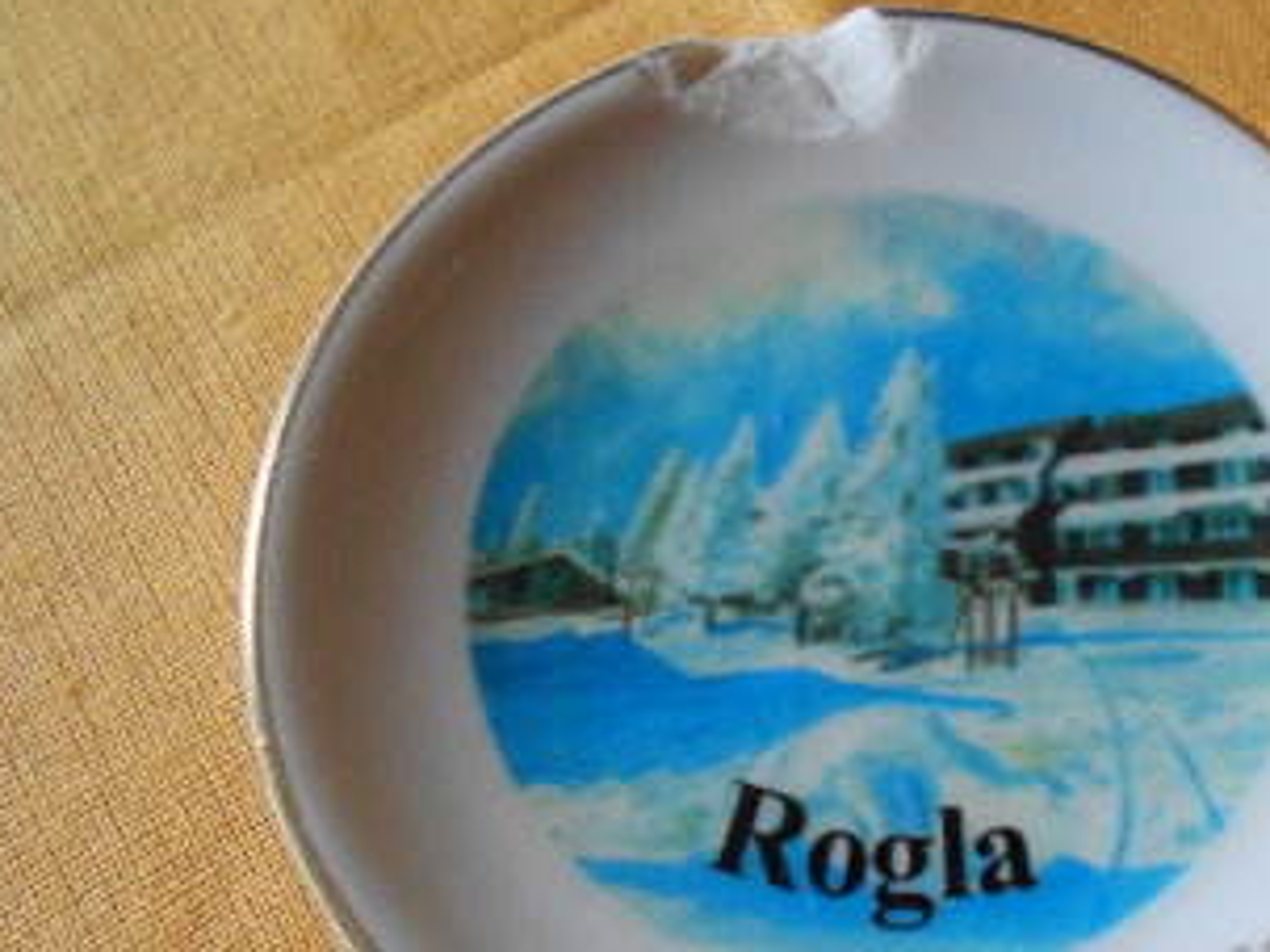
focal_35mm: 46
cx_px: 956
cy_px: 633
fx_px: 1687
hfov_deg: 40.1
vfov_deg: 31.3
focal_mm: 5.1
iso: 400
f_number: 3.4
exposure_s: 1/40
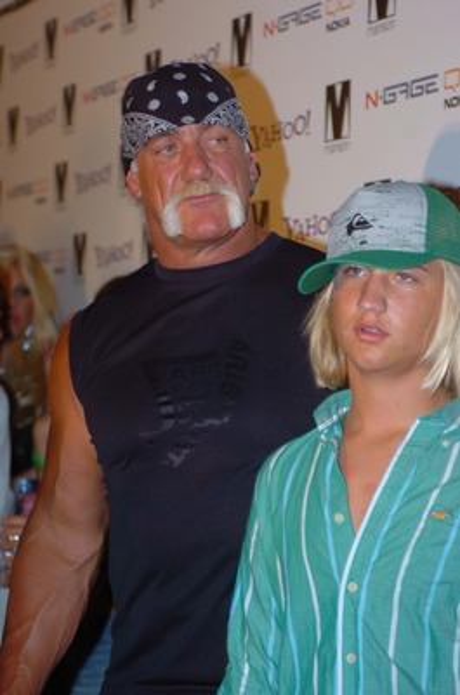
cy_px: 348
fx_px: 2021
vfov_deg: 19.5
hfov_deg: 13.0
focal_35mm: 105
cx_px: 230
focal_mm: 70
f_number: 4
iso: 200
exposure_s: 1/60
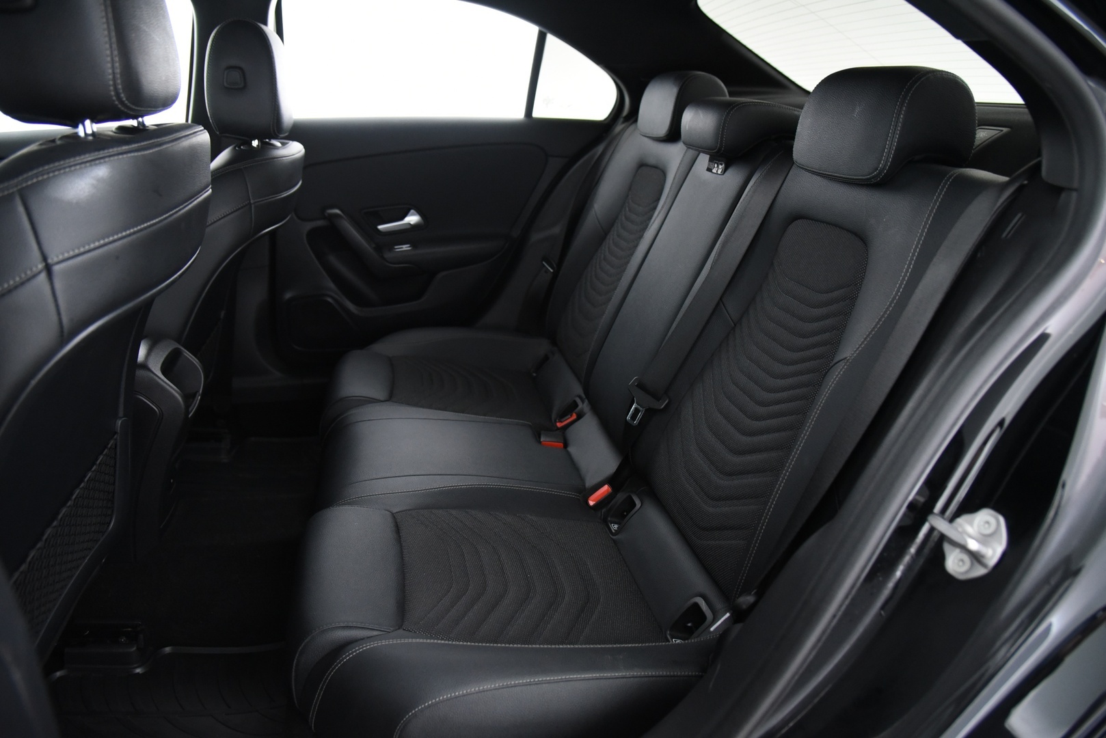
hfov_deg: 73.7
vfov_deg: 53.2
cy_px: 369
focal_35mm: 24
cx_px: 553
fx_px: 738
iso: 4000
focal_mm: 24
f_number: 4
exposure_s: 1/20
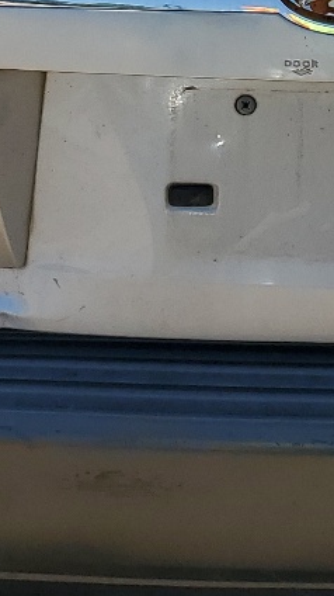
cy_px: -132
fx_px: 1687
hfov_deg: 11.2
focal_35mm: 107
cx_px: 314
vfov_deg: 18.8
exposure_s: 1/2500
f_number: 1.5
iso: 50
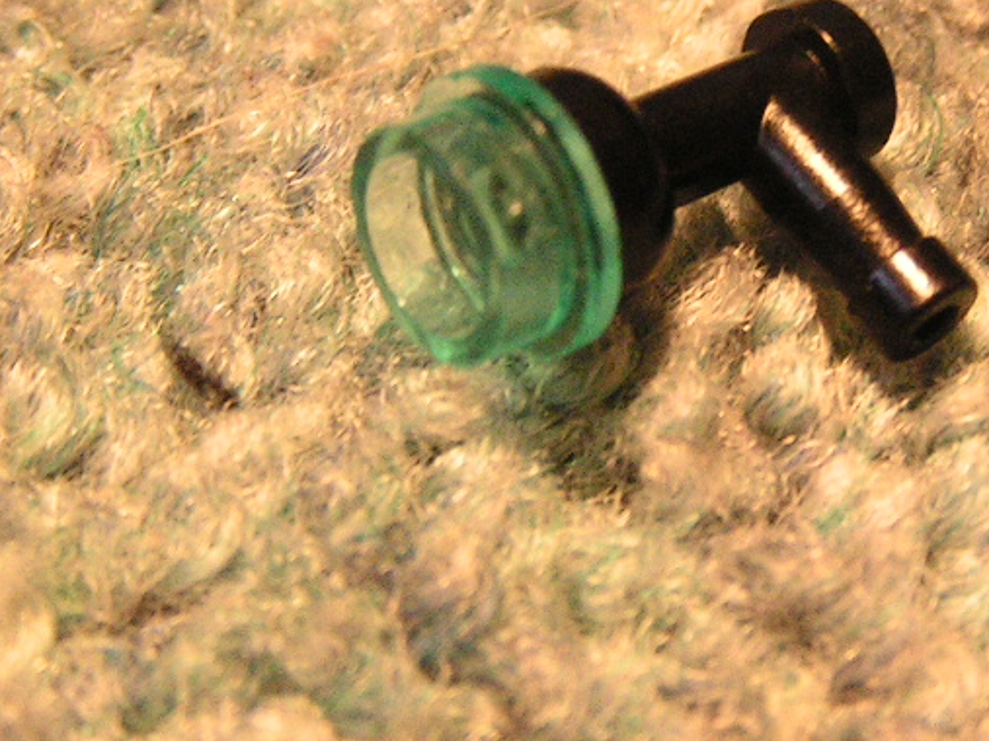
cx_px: 728
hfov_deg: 20.3
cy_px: 248
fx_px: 2742
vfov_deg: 15.4
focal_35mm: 96
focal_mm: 6.3
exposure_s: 1/40
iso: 200
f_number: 2.8
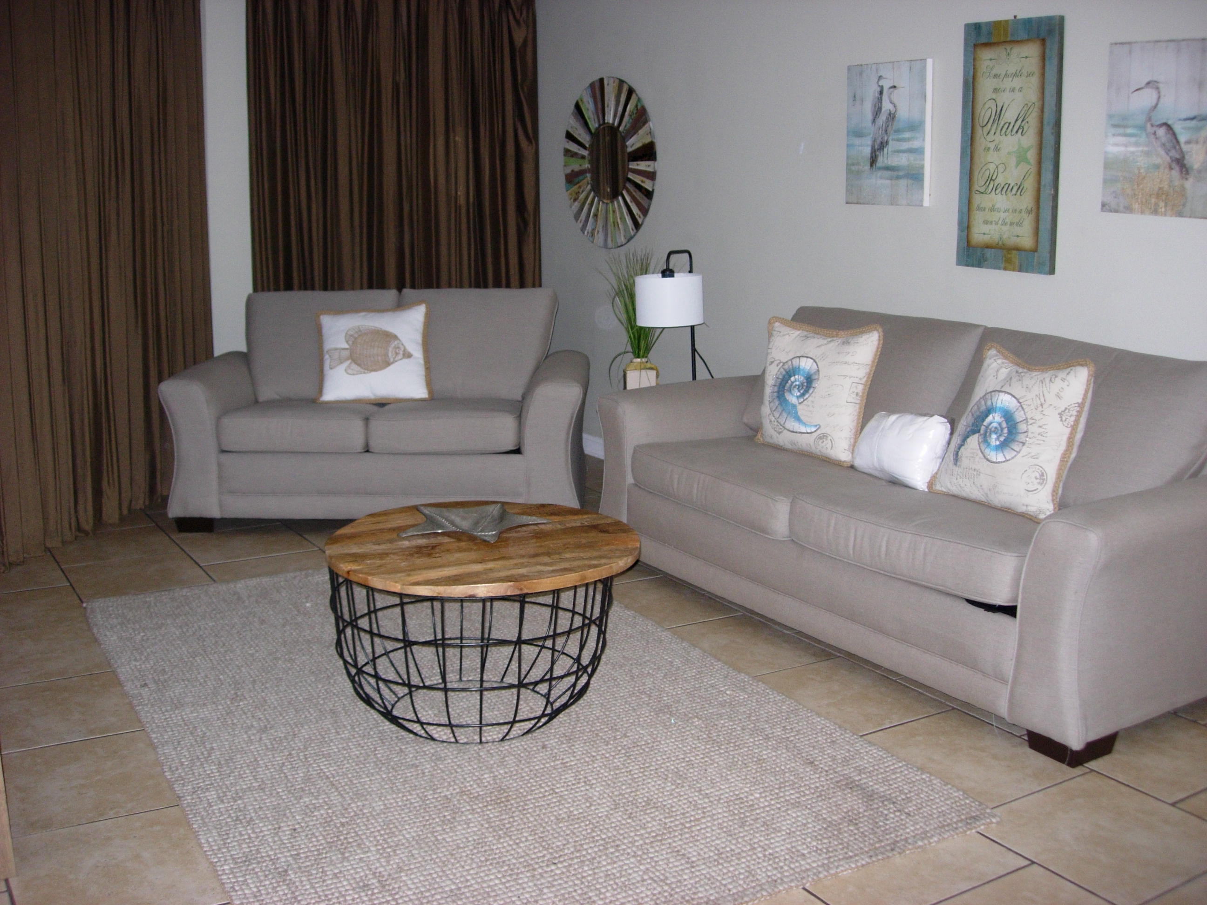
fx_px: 1325
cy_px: 452
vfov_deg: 37.7
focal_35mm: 38
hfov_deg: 49.0
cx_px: 604
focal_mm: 7.8
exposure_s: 1/93.1
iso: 115
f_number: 2.8
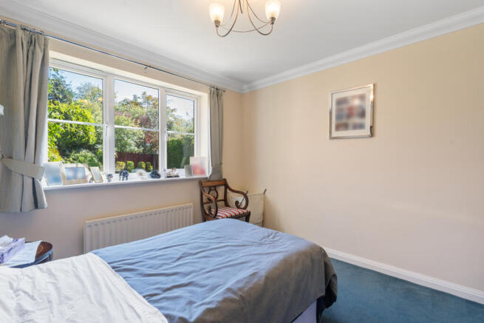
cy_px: 162
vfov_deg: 73.8
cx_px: 242
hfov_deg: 96.7
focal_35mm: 16
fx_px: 215
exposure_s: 1/2.5
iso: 320
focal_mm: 16
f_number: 8
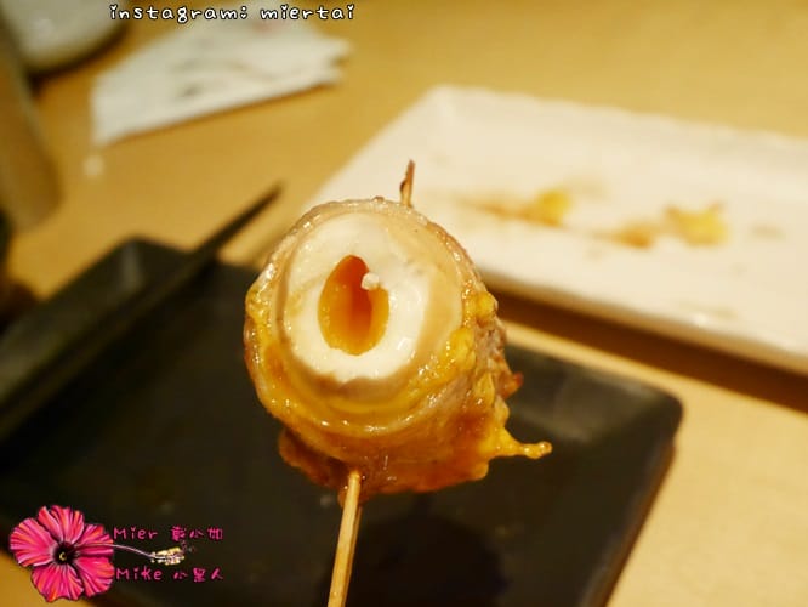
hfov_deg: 51.3
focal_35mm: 36
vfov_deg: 39.7
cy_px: 304
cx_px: 404
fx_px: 841
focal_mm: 18
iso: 6400
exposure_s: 1/30
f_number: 4.2
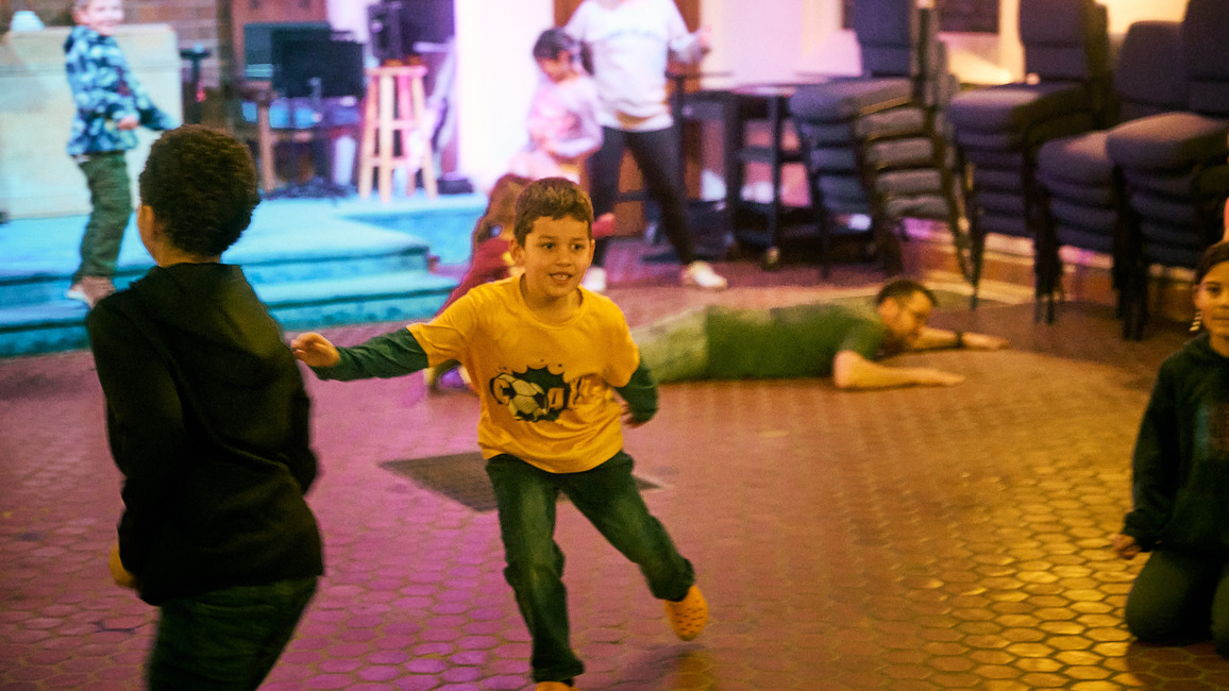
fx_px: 2118
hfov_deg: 32.4
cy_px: 324
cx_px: 608
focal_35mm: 65
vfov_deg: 18.5
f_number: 2.8
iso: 3200
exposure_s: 1/125
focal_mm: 61
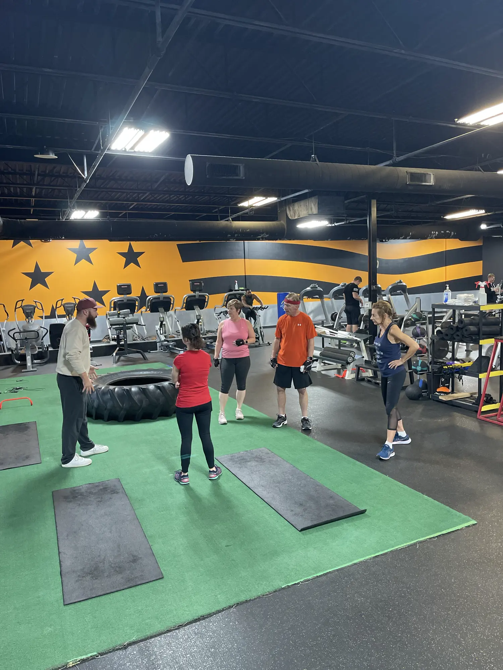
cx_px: 252
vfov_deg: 67.3
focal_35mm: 26
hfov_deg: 53.1
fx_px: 504
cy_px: 335
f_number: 1.6
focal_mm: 5.1
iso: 500
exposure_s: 1/60
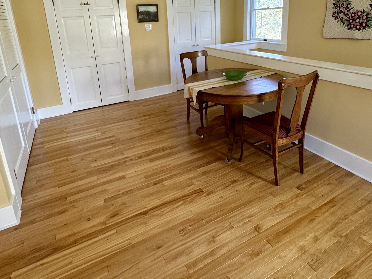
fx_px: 236
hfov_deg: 76.4
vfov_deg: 58.5
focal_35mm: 22
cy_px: 77
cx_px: 185
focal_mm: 2.22
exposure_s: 1/120
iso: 200
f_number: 2.2
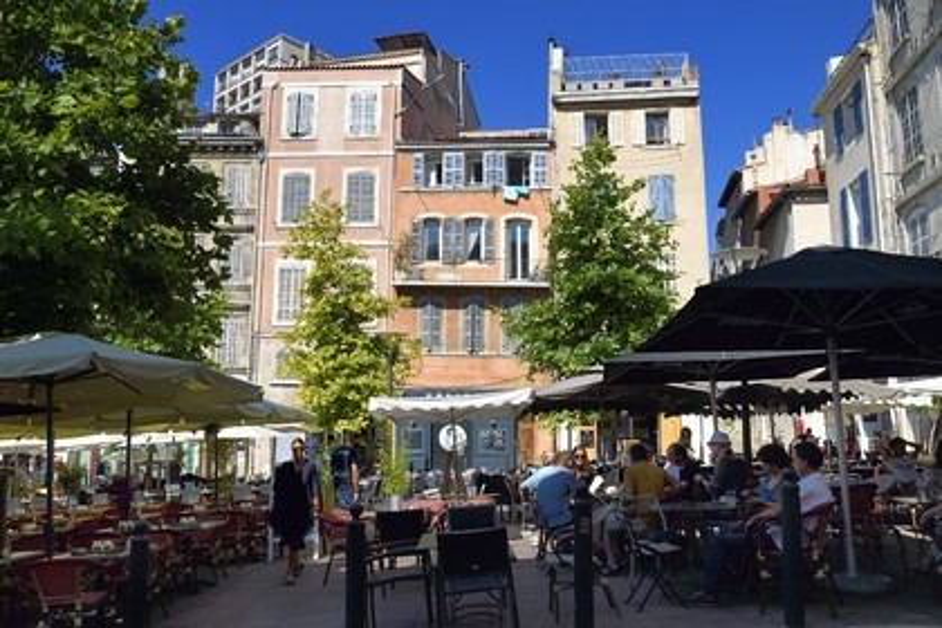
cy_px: 314
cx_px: 471
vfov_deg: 47.9
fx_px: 706
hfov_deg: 67.4
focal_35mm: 27
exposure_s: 1/320
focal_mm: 27
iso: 200
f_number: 16
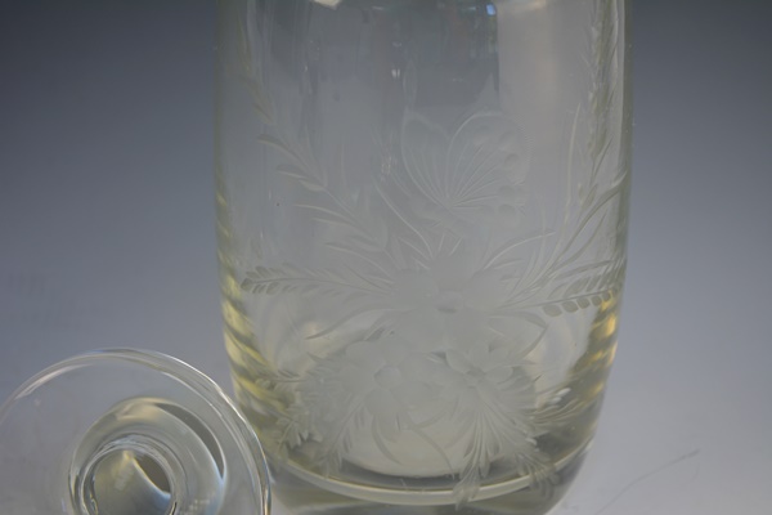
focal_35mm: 66
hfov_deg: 30.5
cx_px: 386
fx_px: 1415
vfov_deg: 20.6
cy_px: 258
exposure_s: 1/125
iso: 200
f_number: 5.6
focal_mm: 44
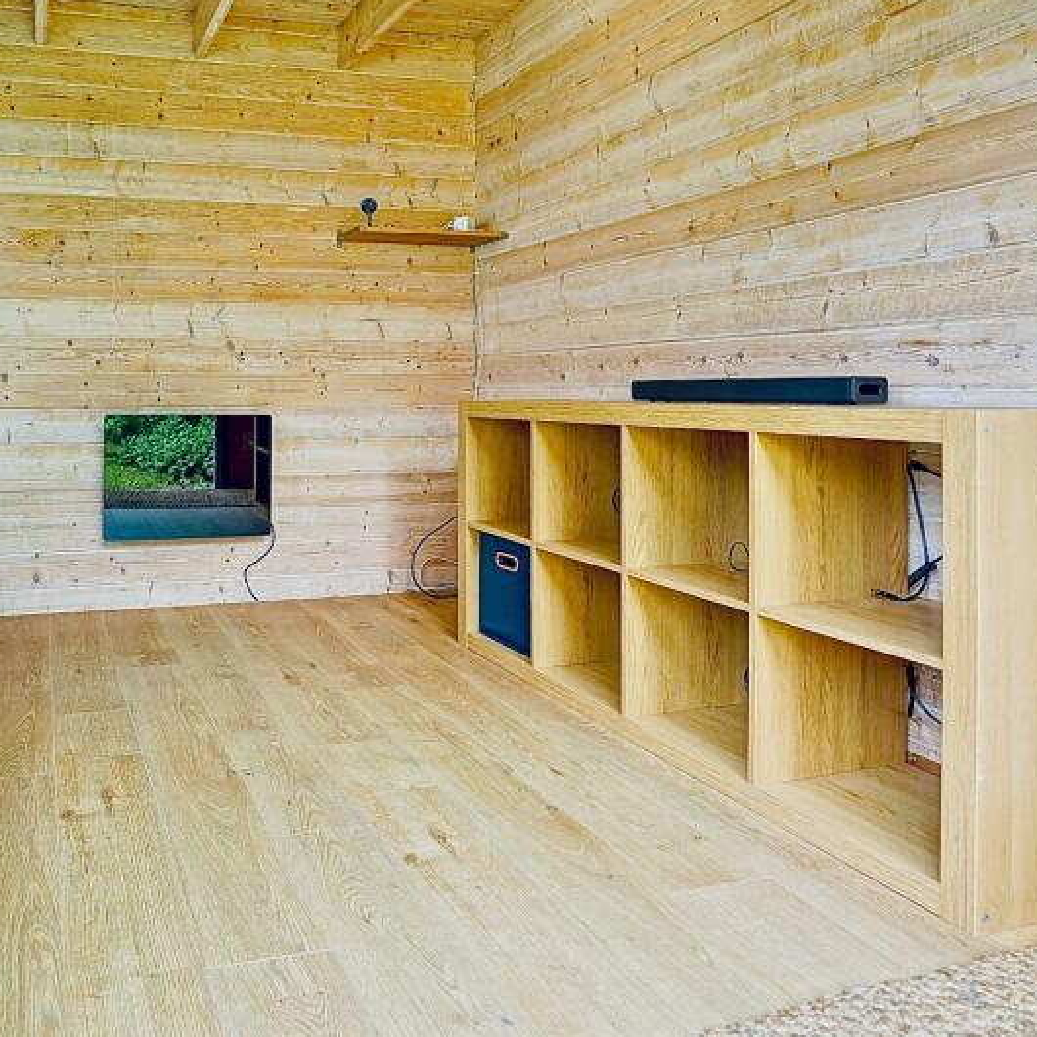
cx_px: 219
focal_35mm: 23
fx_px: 780
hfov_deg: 62.1
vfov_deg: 66.1
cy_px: 381
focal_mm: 14
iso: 125
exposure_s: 1/80
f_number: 3.2
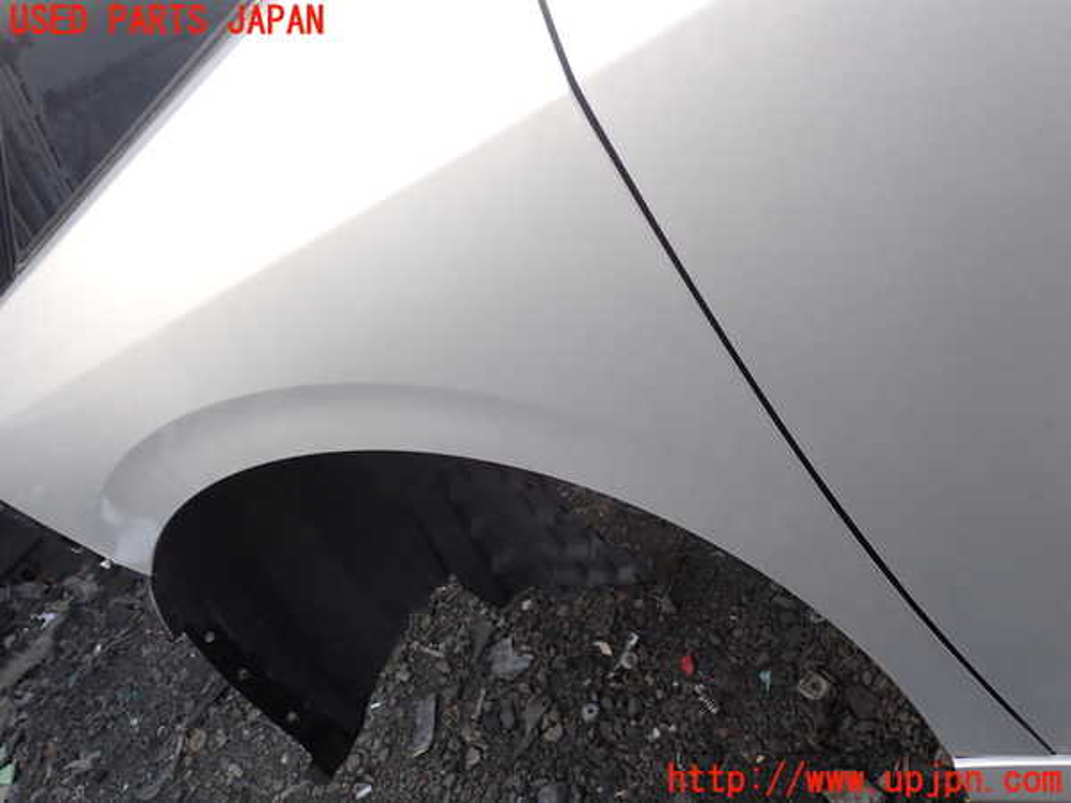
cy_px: 402
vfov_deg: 46.8
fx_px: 928
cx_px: 536
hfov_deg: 60.0
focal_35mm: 30
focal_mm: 5.4
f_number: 3.2
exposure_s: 1/125
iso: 100
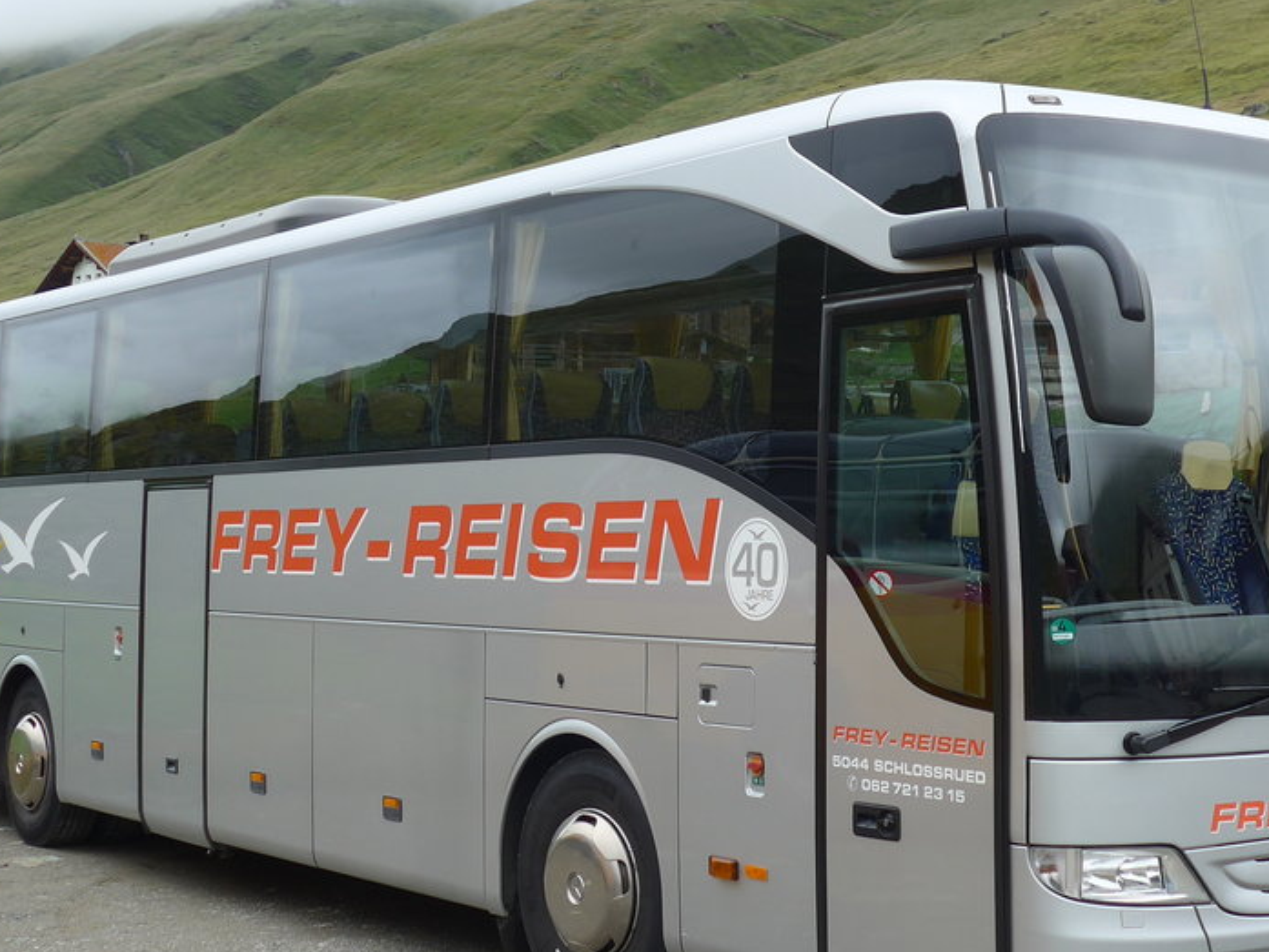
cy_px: 435
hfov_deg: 31.1
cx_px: 745
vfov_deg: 23.7
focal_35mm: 62
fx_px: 2273
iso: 80
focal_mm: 7.5
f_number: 2.8
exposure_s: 1/640
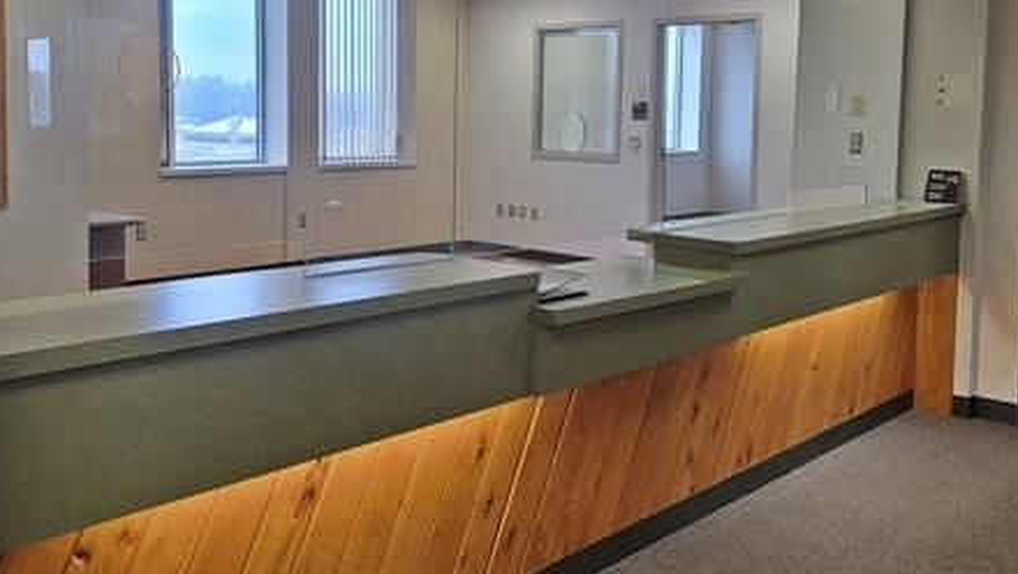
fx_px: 1026
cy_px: 185
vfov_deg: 31.0
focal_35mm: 38
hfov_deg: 52.8
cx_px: 509
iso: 100
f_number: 1.8
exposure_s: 1/120
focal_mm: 6.7
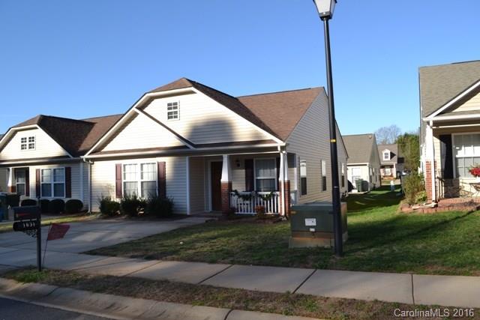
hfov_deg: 67.4
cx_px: 240
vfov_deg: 48.0
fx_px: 360
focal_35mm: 27
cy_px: 160
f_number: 8
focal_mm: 18
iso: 100
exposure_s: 1/200
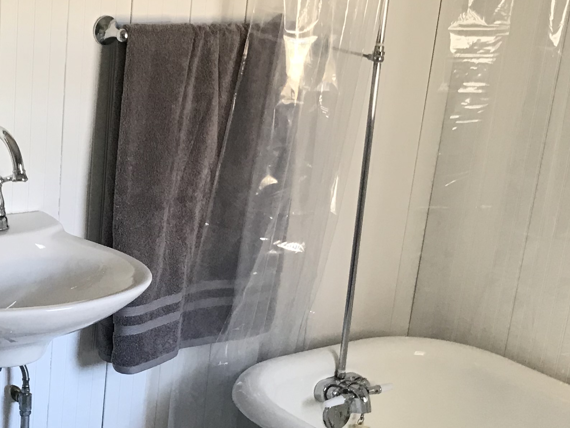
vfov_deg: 20.6
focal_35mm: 71
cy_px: 303
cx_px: 115
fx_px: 1169
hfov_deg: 26.9
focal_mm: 3.99
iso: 32
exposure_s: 1/30
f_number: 1.8
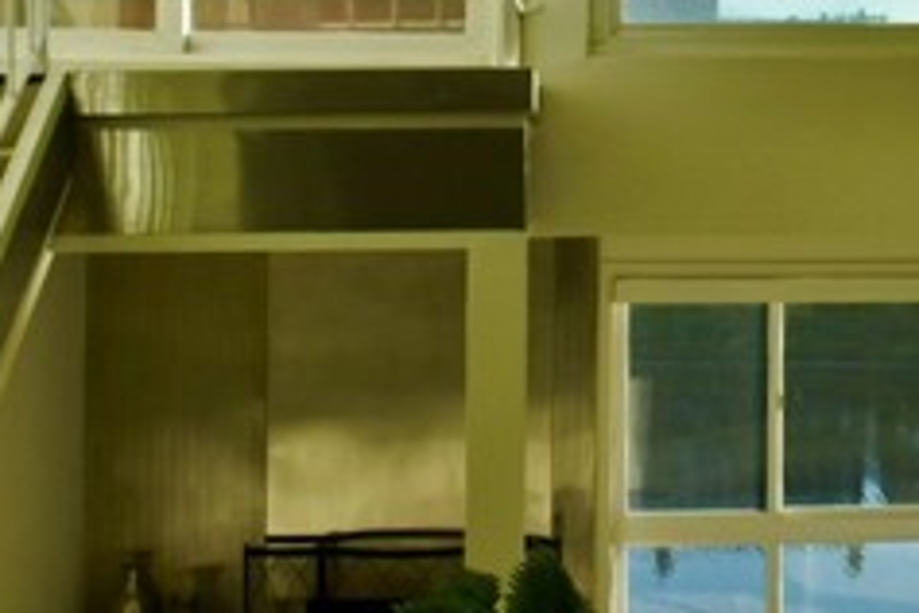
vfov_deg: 18.5
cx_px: 803
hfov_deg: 26.9
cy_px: 136
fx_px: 1863
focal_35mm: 73
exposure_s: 1/500
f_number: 8
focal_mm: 18
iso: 280
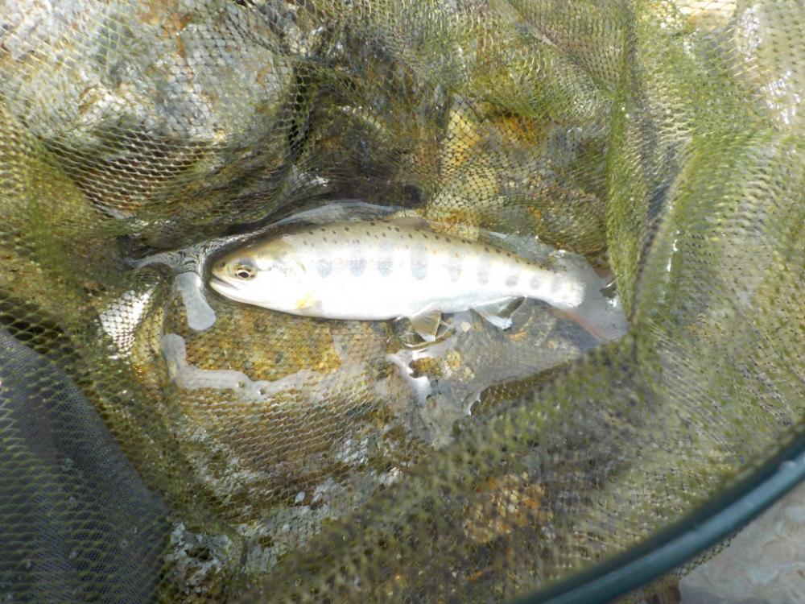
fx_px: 698
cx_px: 402
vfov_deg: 46.8
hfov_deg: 60.0
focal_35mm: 30
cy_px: 302
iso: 125
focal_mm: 4.1
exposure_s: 1/400
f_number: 3.3
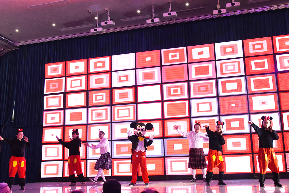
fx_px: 257
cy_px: 96
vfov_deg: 41.1
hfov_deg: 58.7
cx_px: 144
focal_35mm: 32
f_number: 7.1
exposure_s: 1/125
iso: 1250
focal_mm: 32
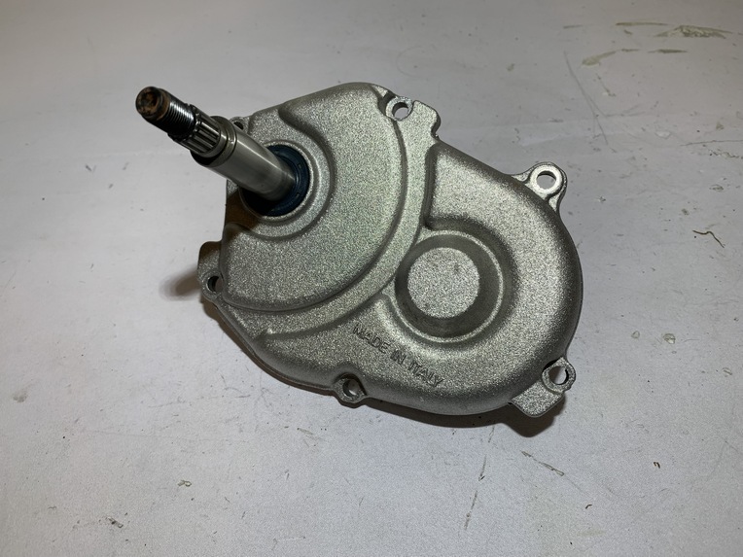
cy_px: 278
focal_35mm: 26
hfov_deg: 67.3
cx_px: 372
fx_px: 558
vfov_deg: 53.1
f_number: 1.8
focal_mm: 4.25
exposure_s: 1/121
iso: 32
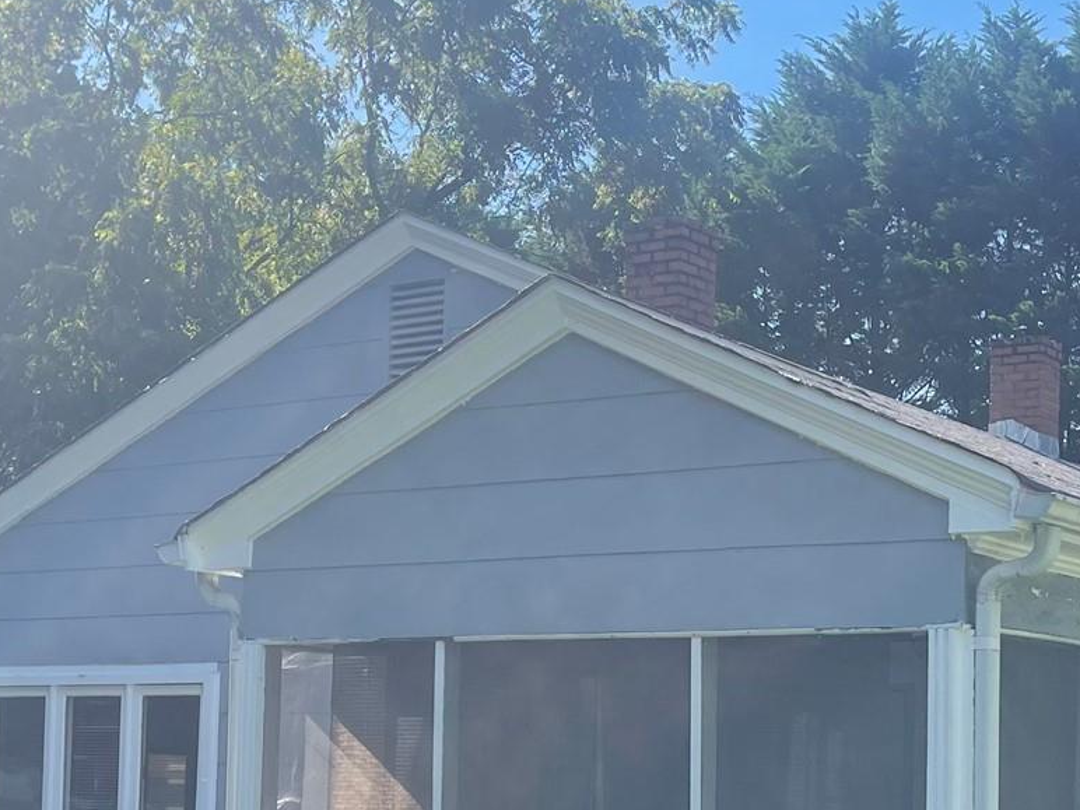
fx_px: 2153
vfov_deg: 20.9
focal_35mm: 69
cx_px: 680
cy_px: 723
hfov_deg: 28.1
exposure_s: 1/953
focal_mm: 5.1
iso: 32
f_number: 1.6
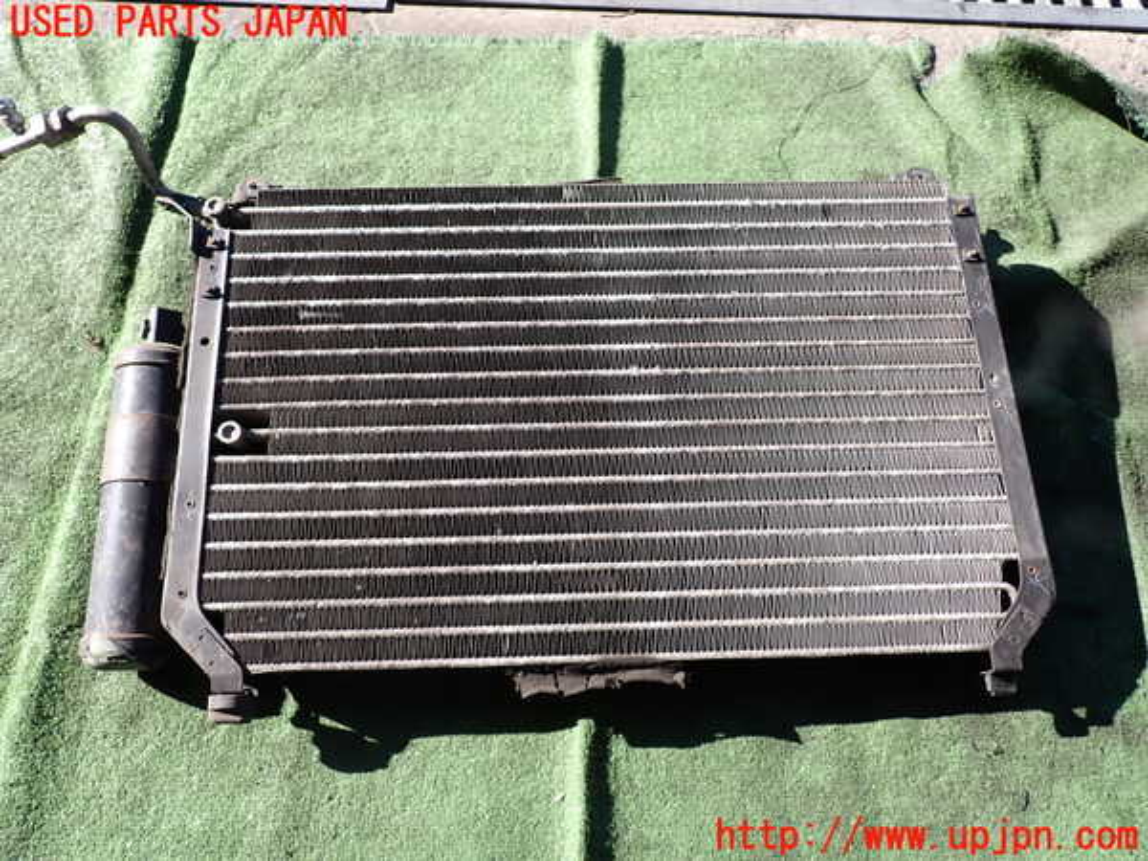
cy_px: 430
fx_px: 829
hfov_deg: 69.4
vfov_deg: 54.9
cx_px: 574
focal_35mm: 25
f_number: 2.8
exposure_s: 1/500
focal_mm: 4.5
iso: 100
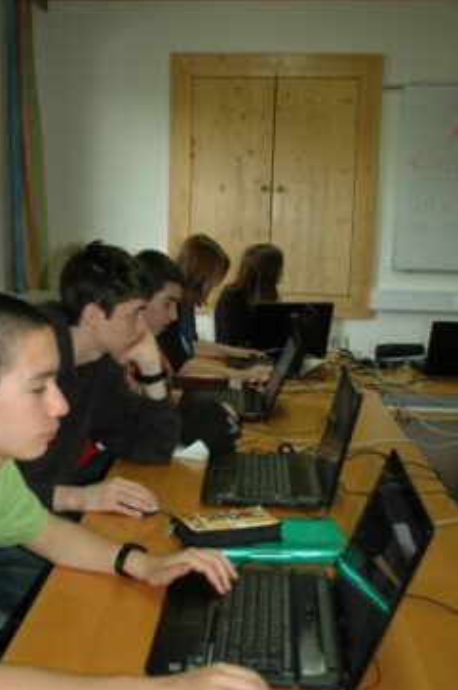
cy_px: 348
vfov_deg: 46.8
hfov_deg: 31.9
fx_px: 797
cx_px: 168
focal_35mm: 42
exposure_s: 1/60
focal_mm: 21
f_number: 3.8
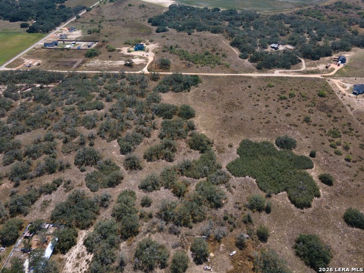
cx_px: 182
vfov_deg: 56.8
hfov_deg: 71.6
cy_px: 136
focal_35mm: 24
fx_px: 252
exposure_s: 1/640
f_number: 2.8
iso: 100
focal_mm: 4.5
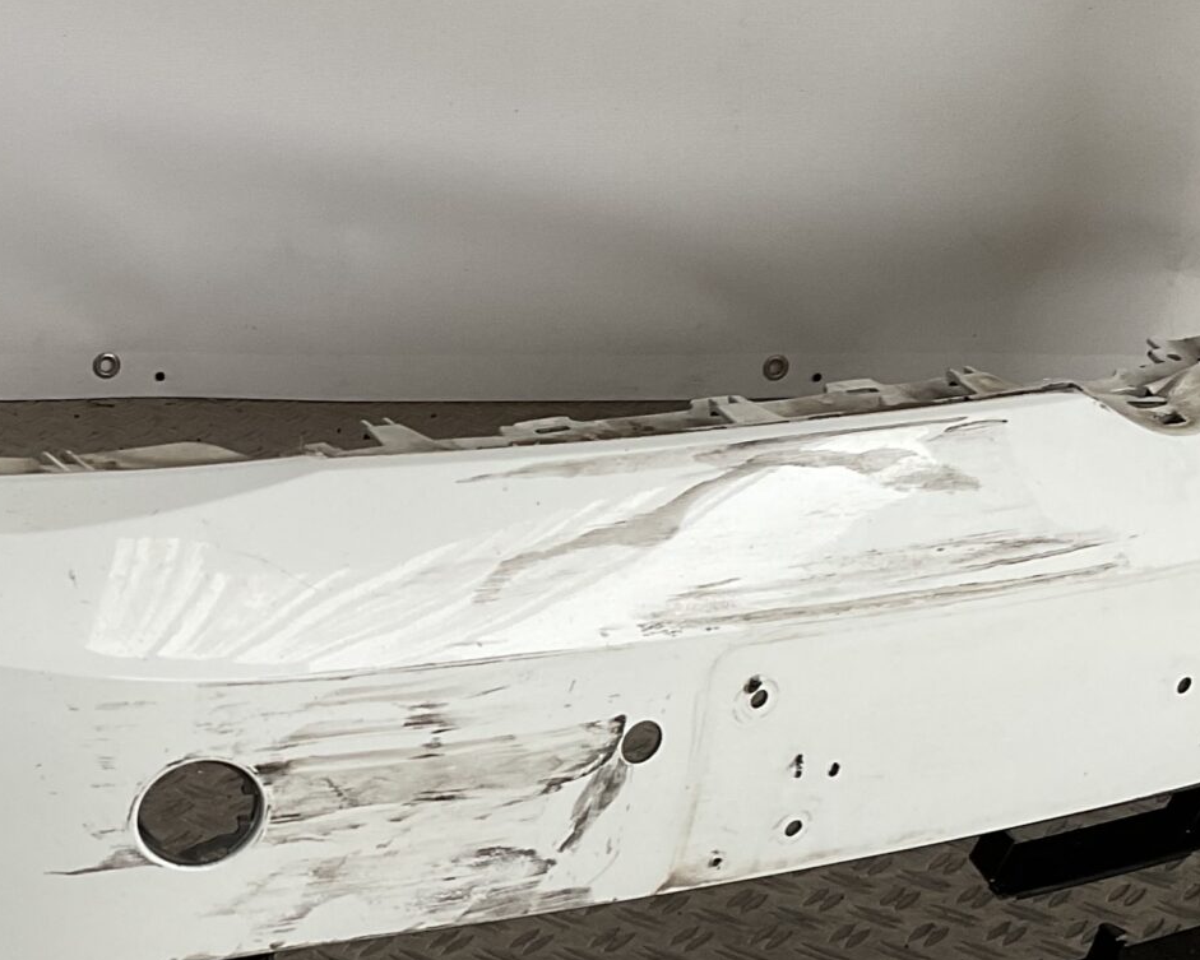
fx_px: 2735
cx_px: 247
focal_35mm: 77
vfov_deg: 19.9
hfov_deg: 24.4
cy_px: 620
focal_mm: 3
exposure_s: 1/50
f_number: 1.8
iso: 40
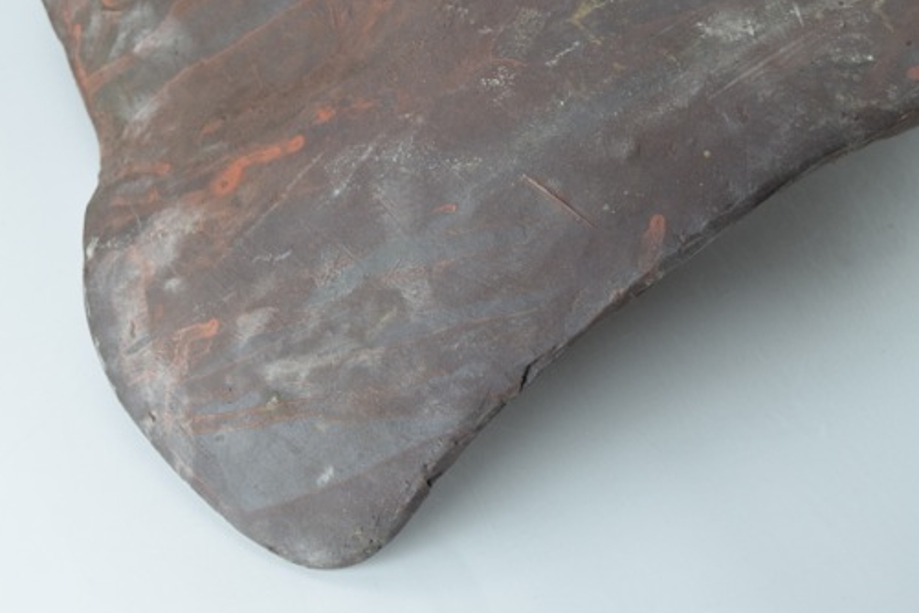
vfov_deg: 19.7
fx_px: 1761
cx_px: 369
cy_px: 269
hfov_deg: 29.2
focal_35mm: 69
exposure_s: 1/125
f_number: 6.3
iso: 800
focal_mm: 36
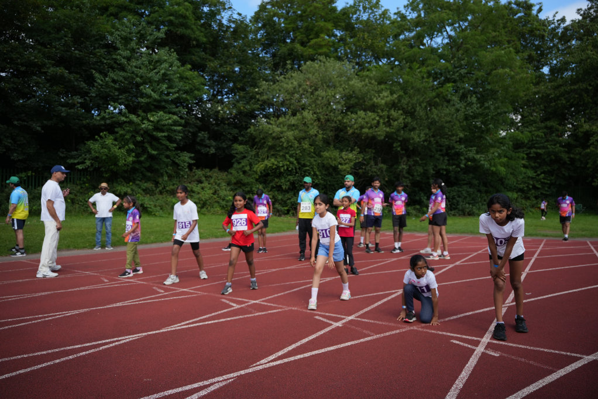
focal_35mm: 24
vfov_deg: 53.1
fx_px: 399
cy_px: 200
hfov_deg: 73.8
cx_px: 299
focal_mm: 24
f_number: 2.8
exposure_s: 1/5000
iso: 400
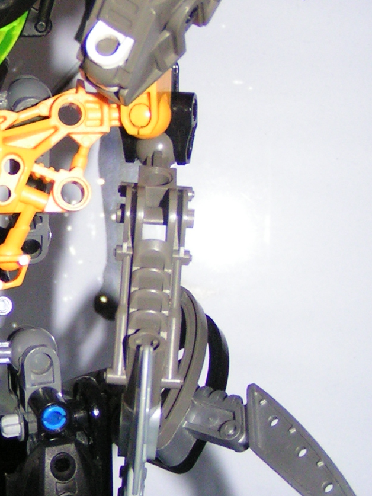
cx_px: -23
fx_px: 1332
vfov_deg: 21.1
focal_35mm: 93
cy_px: 249
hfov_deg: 15.5
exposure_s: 1/40
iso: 200
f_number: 2.8
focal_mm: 5.8
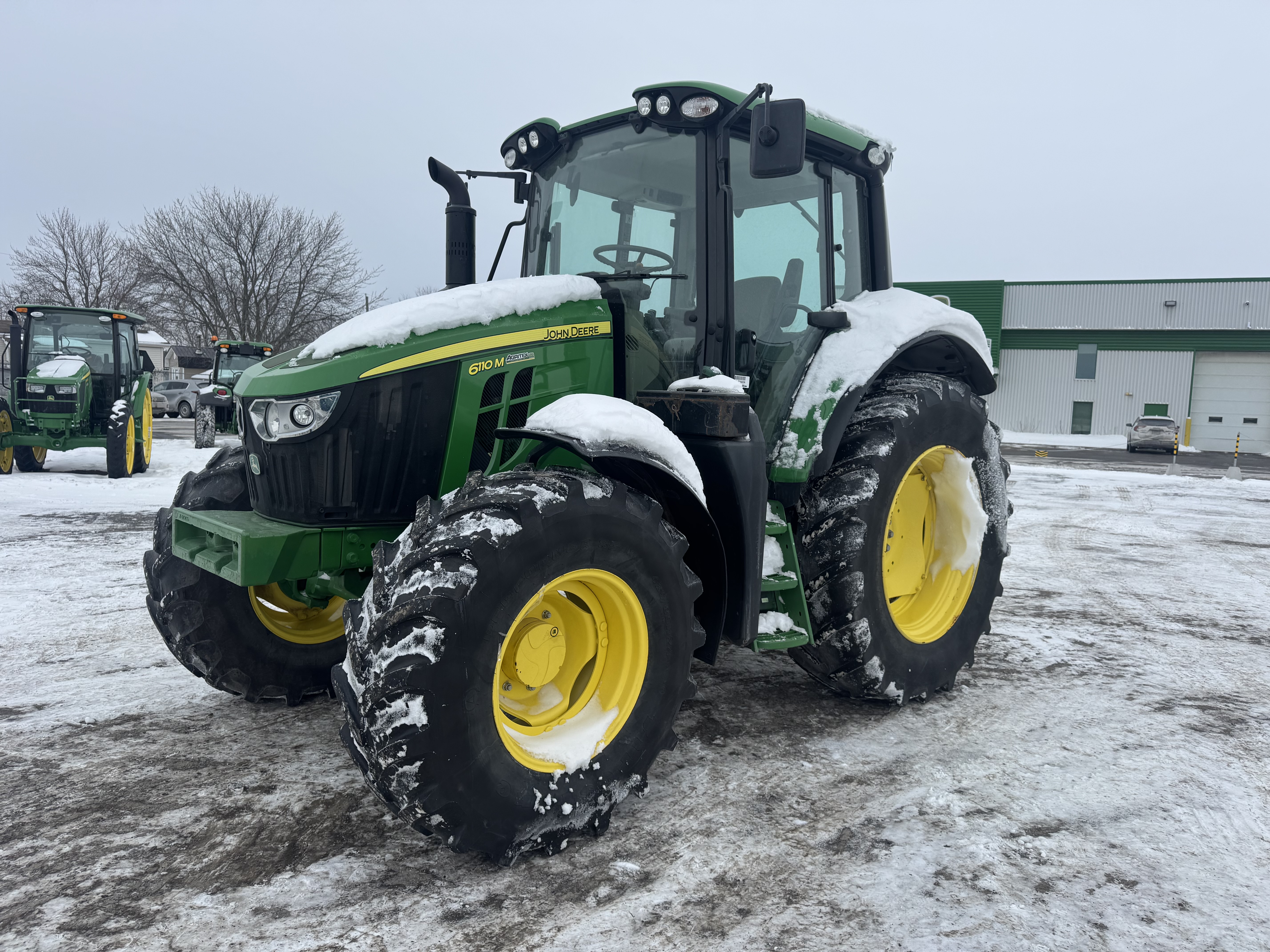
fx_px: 881
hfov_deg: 71.6
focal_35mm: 24
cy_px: 476
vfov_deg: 56.8
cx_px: 635
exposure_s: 1/3413
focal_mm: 6.76
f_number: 1.78
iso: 80
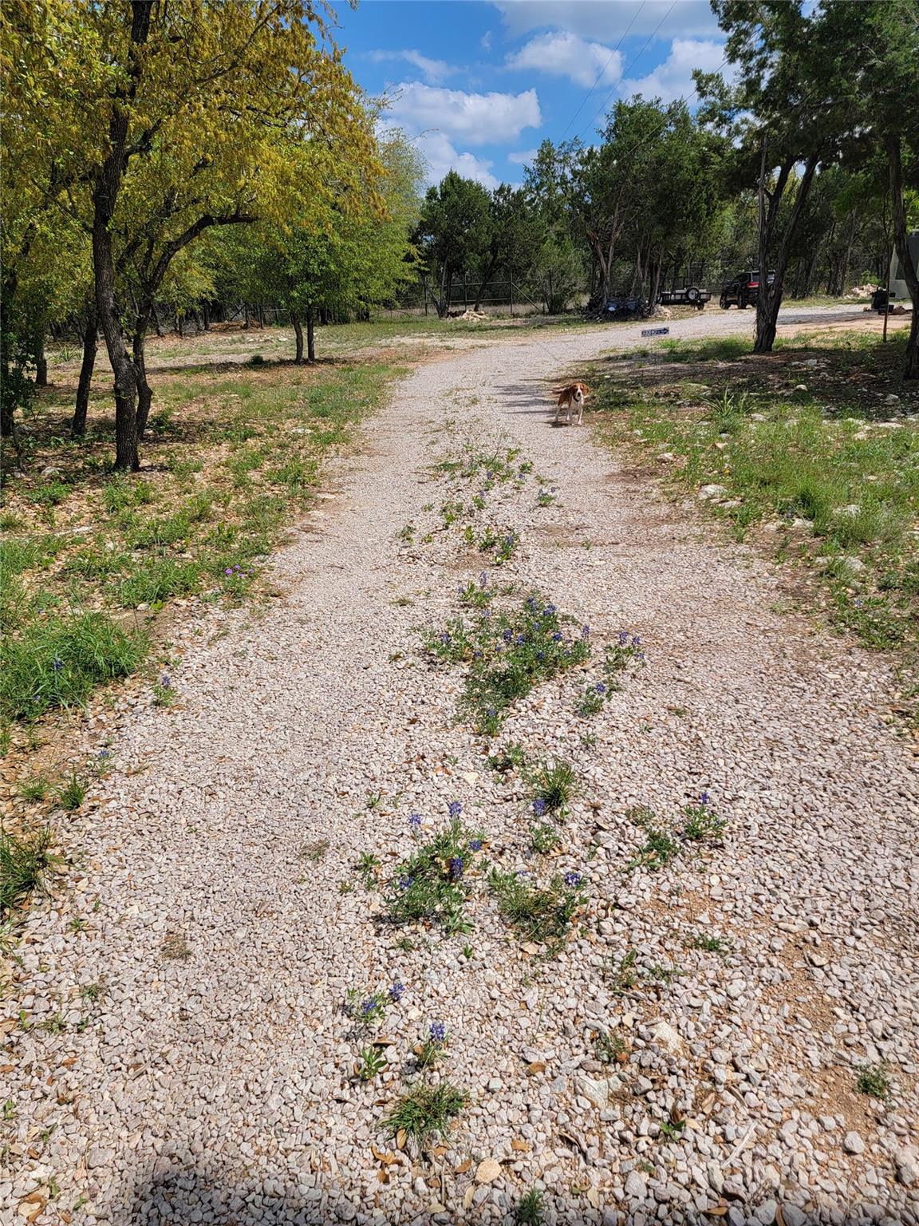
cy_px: 613
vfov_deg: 71.6
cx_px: 460
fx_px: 850
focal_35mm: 24
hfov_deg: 56.8
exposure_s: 1/1623
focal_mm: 6.7
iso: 16
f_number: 1.8
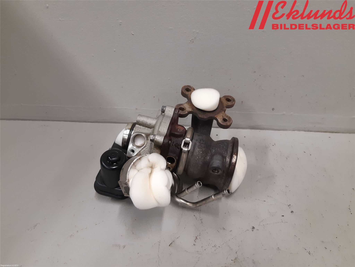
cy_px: 134
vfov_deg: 53.1
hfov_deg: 67.3
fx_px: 267
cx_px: 178
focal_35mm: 26
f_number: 1.7
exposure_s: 1/50
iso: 125
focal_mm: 3.93
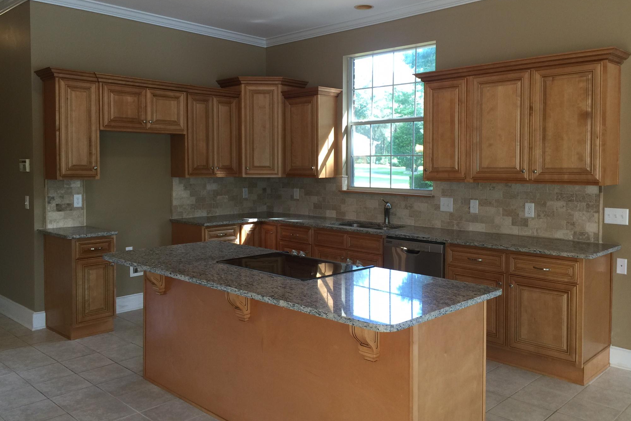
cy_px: 184
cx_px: 319
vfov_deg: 42.2
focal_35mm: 31
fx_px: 543
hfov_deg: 60.3
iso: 32
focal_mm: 4.15
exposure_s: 1/30
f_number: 2.2
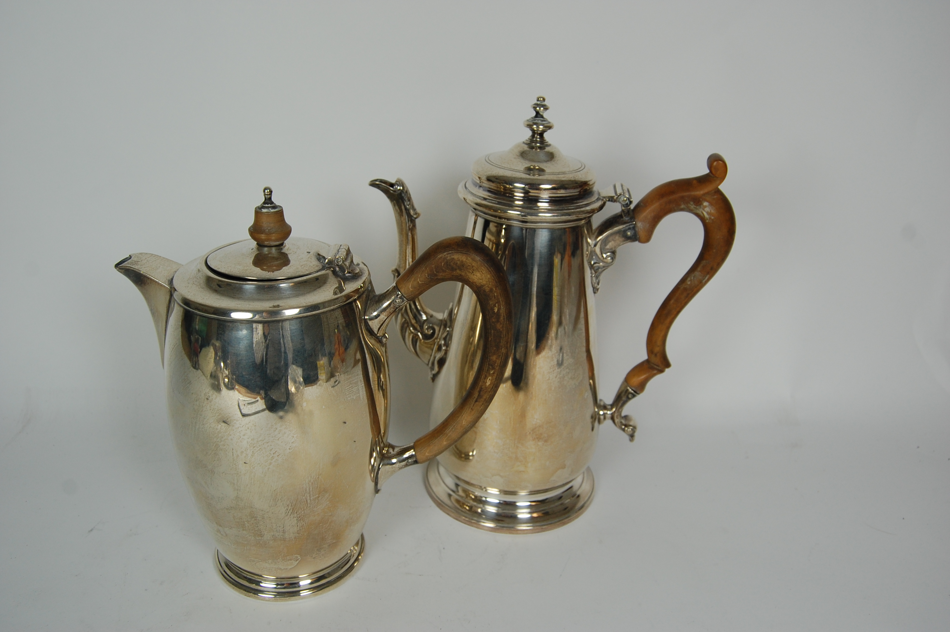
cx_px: 475
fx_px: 870
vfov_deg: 39.9
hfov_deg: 57.3
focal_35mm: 33
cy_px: 316
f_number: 5.6
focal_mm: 22
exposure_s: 1/125
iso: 320
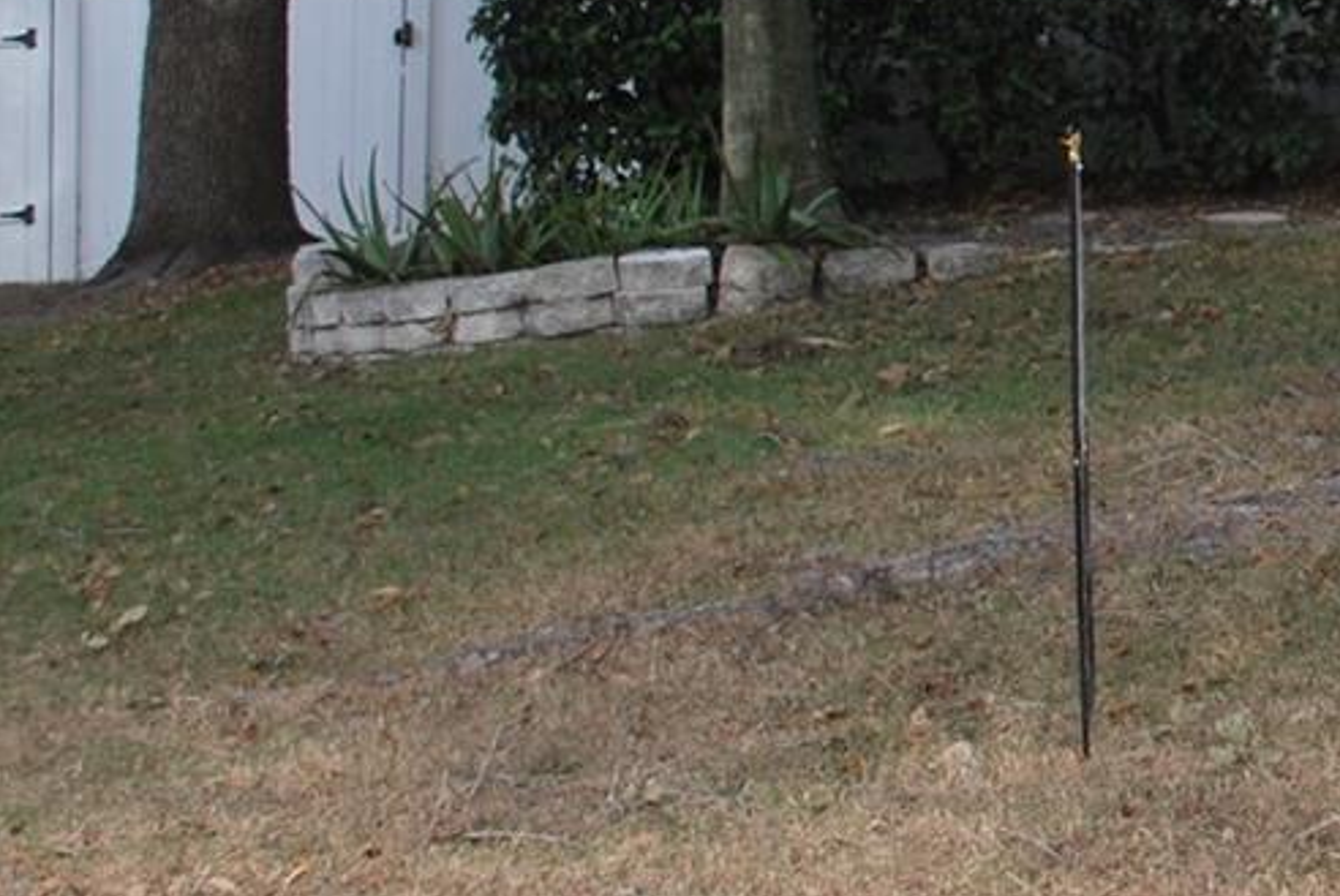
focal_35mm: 117
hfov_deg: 16.0
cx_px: 2043
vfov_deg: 11.3
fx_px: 4359
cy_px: -458
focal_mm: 24
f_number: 6.3
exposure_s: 1/160
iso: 100
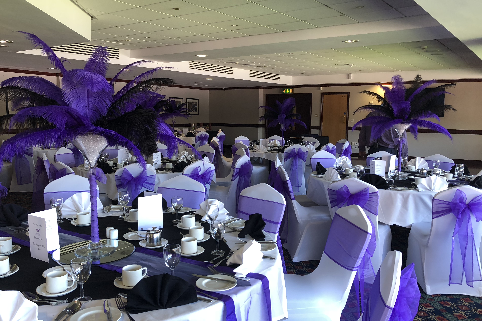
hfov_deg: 60.3
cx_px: 232
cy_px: 161
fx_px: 415
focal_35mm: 31
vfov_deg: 42.3
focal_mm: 3.99
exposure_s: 1/33
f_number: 1.8
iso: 32
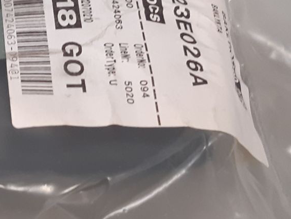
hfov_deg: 20.4
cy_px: 95
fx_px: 791
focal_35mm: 94
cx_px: 22
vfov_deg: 15.7
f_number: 1.7
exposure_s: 1/50
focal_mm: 3.93
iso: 160
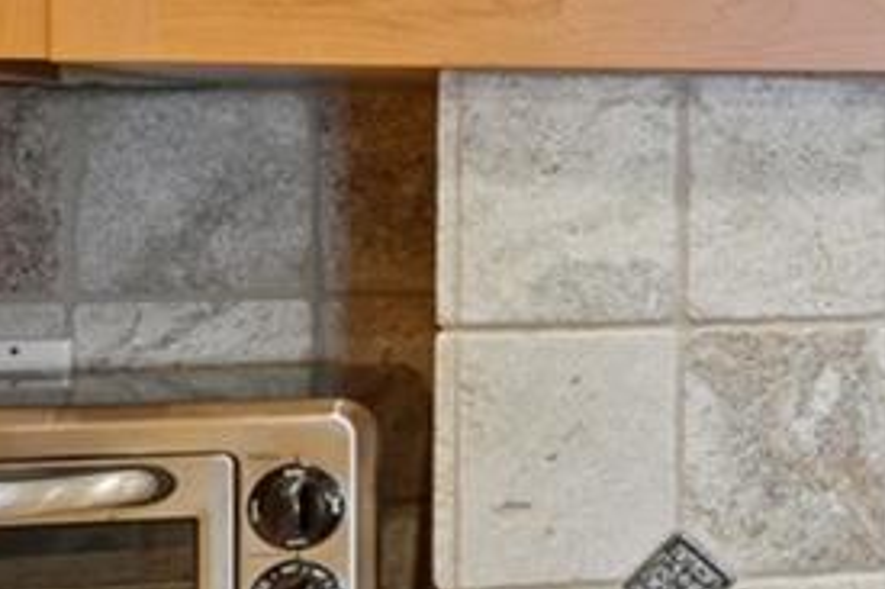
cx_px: 1587
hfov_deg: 17.4
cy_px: 164
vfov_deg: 14.2
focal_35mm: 96
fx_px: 2356
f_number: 9
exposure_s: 1/1.25
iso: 250
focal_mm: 16.5
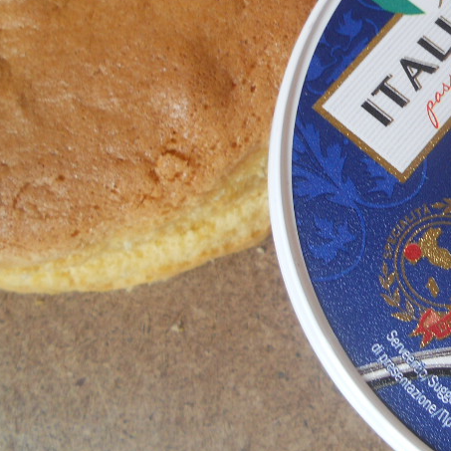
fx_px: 796
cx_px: 407
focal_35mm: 54
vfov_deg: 31.1
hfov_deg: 30.2
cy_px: 113
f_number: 3.2
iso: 100
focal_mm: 4.9
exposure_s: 1/30
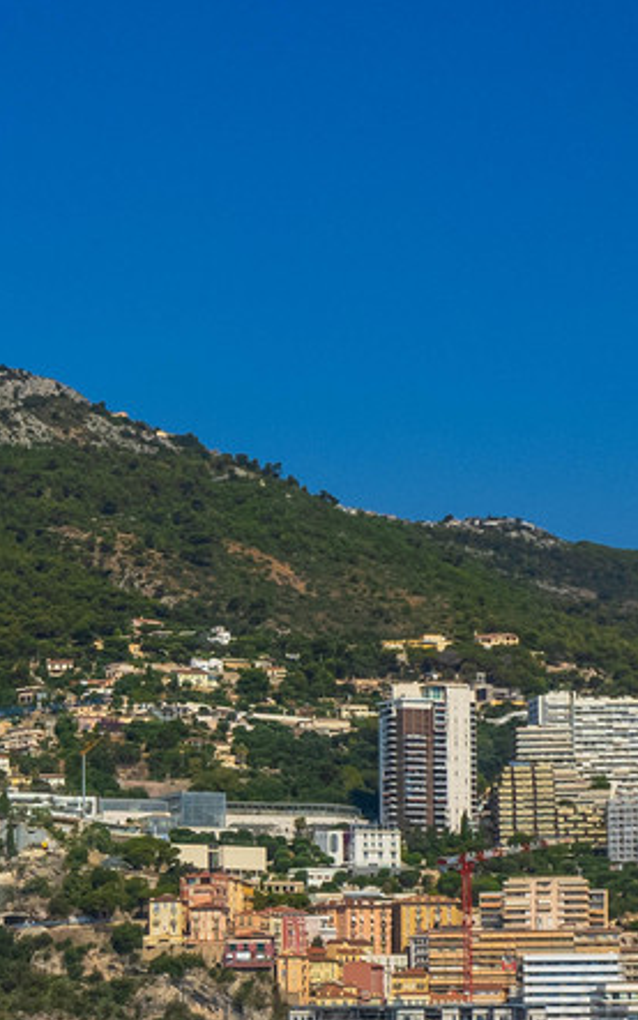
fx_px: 2253
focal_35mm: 81
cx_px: -373
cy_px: 965
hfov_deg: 14.8
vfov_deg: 24.6
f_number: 2.8
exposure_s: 1/4000
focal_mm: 8.4
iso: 100
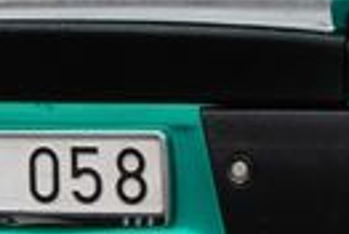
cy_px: 144
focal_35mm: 234
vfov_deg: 5.9
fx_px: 2274
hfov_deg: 8.8
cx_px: 232
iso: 100
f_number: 5.6
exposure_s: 1/125
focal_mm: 32
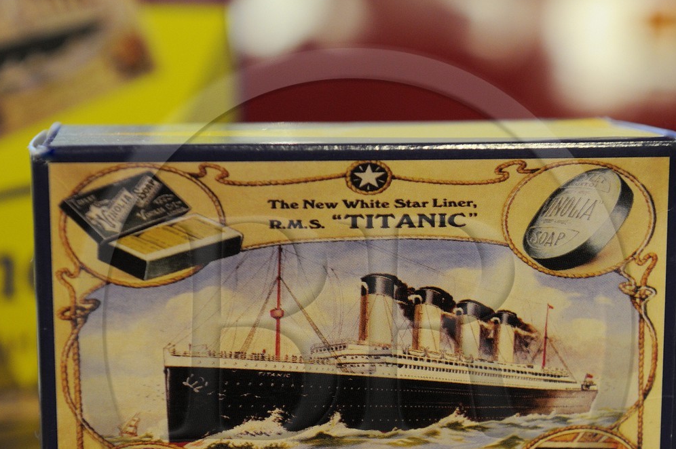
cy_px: 329
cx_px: 352
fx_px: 1688
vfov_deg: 15.1
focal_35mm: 90
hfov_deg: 22.6
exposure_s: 1/20
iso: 1600
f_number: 4
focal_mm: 56
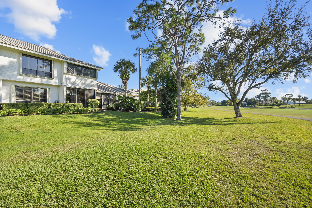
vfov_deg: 73.8
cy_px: 104
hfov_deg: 96.7
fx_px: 139
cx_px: 156
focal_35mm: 16
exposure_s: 1/320
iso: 1600
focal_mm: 16
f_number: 8
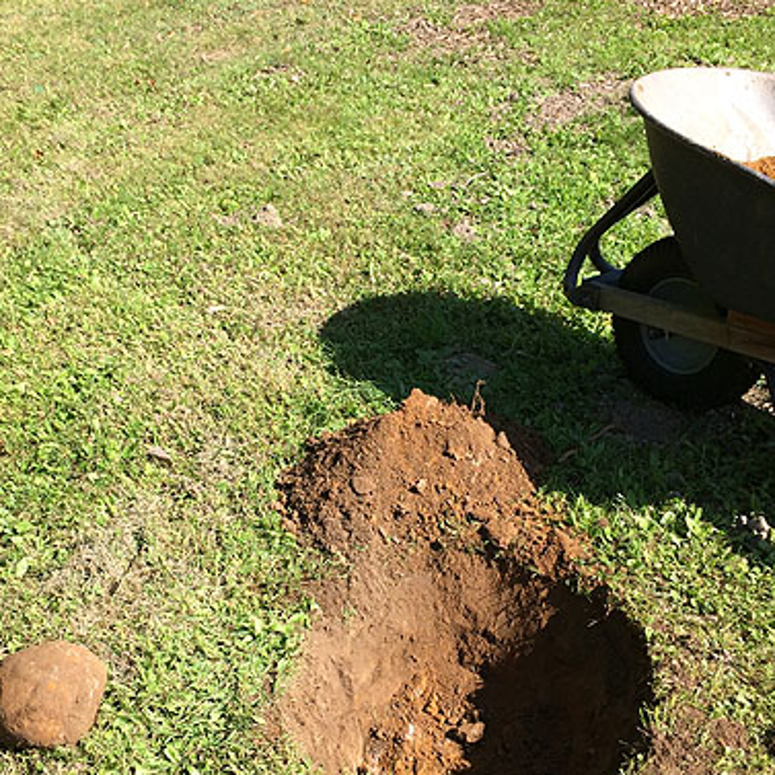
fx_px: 1140
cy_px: 426
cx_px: 321
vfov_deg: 37.5
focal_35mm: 45
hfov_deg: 37.4
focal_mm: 4.12
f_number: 2.2
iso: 32
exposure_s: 1/873
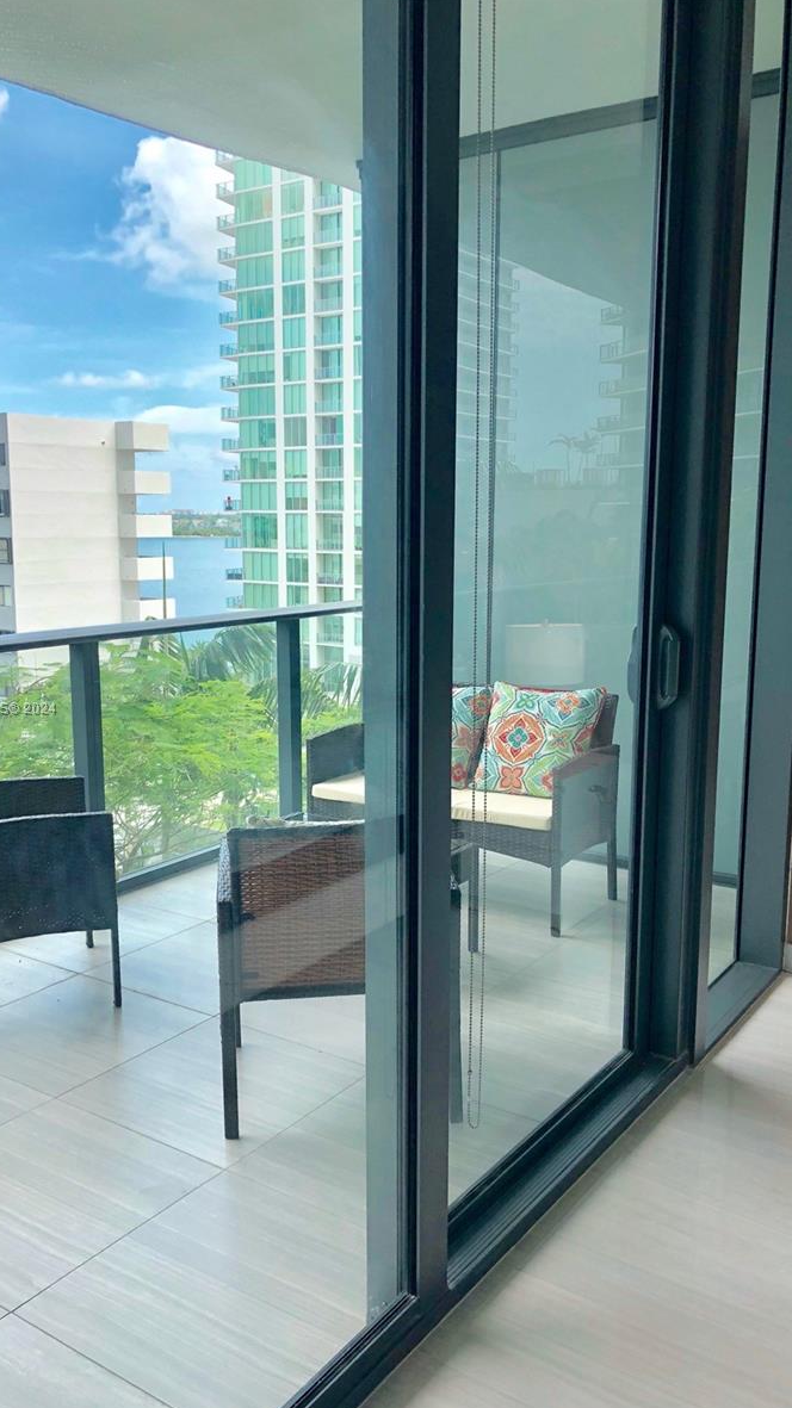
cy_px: 709
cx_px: 375
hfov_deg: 37.8
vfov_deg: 62.6
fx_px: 1158
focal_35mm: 31
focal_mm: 4
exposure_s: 1/349
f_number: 1.8
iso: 20
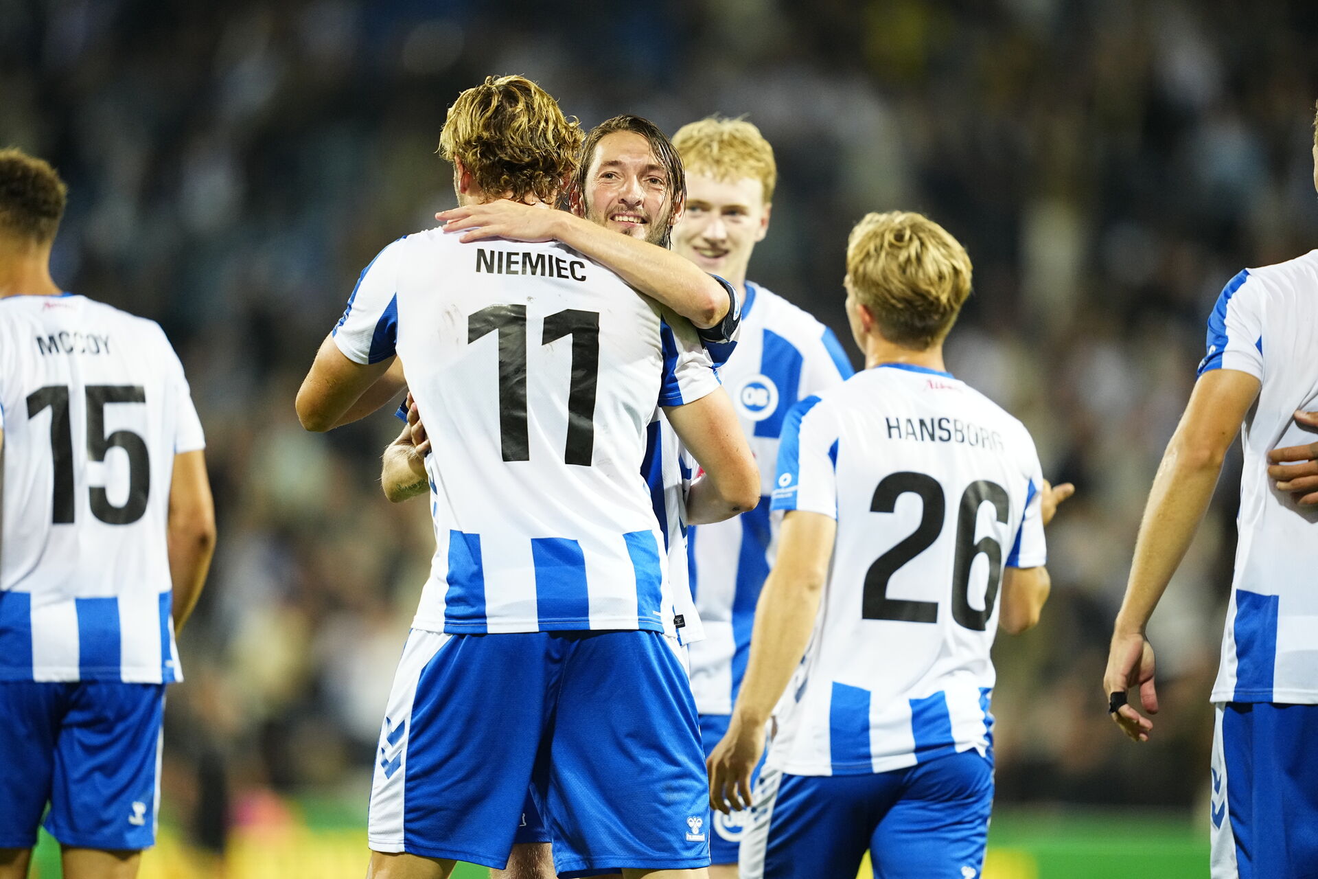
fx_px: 14643
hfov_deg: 5.2
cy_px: 440
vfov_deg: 3.4
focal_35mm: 400
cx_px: 659
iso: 4000
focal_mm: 400
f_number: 2.8
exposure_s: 1/1000
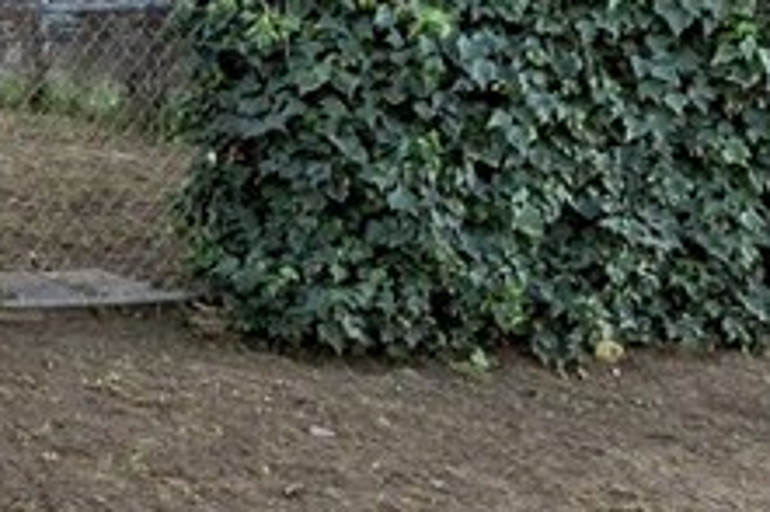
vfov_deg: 19.6
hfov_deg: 20.8
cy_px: -110
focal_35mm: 65
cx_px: -631
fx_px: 1389
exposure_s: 1/100
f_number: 5
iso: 80
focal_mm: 14
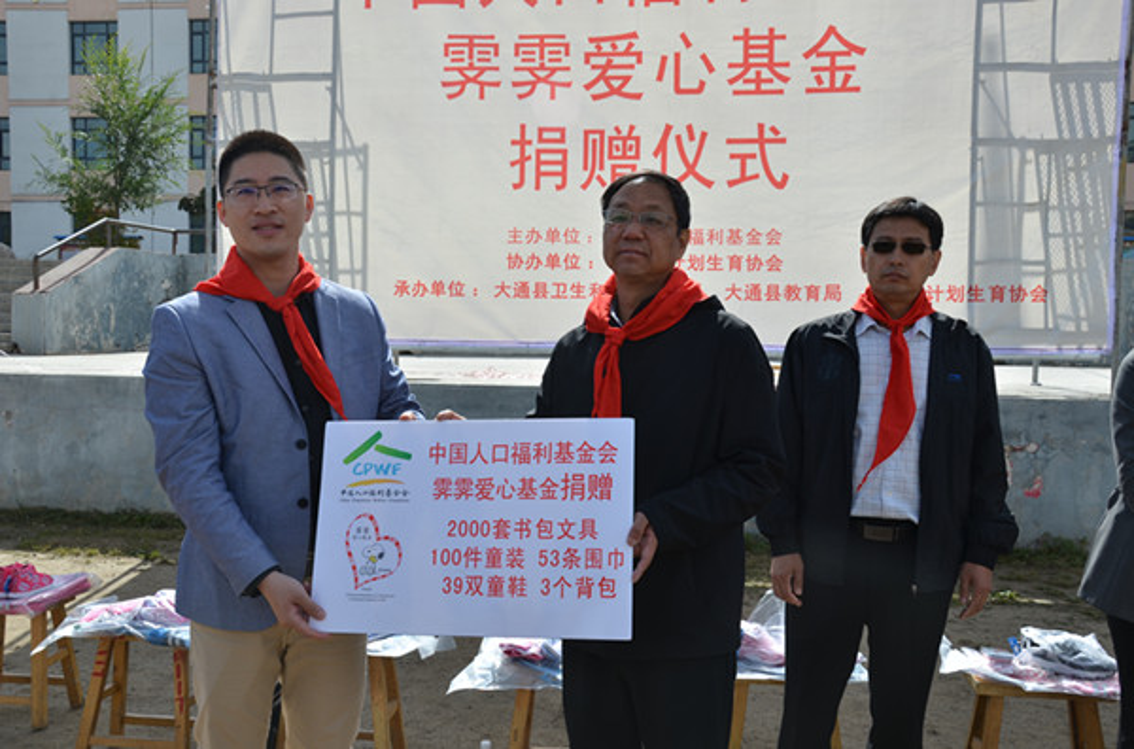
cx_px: 567
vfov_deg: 36.6
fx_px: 1130
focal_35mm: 36
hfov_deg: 53.3
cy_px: 374
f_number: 8
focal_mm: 24
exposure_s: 1/250
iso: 100
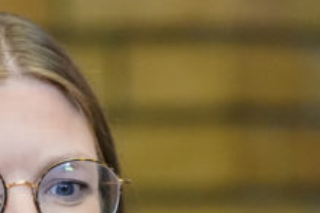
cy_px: 288
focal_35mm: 985
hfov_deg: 2.1
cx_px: 5
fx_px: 8749
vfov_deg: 1.4
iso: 8000
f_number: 4
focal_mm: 225
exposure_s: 1/400
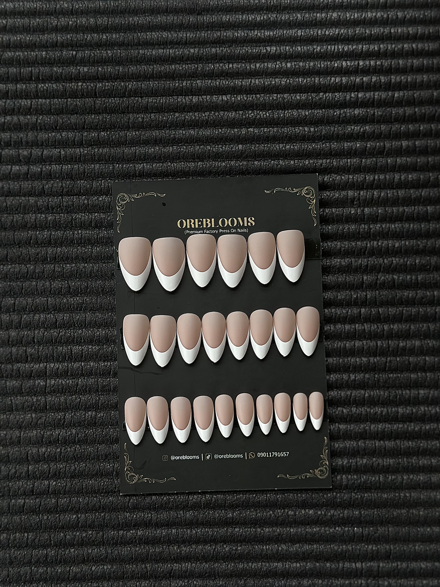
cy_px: 294
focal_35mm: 48
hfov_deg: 30.3
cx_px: 220
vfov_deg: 39.7
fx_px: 813
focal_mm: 6.86
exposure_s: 1/1880
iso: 80
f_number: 1.78
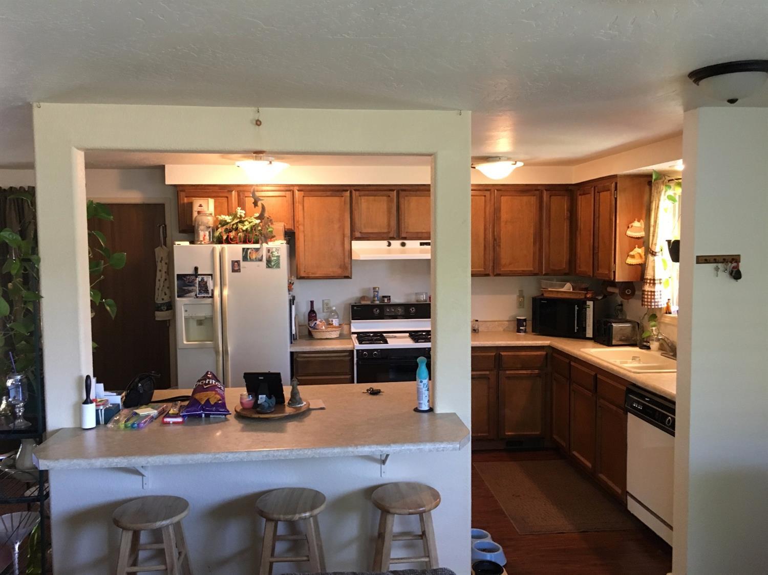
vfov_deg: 48.2
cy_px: 288
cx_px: 384
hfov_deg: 61.7
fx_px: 643
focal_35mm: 29
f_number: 2.2
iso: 160
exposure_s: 1/30
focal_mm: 4.15
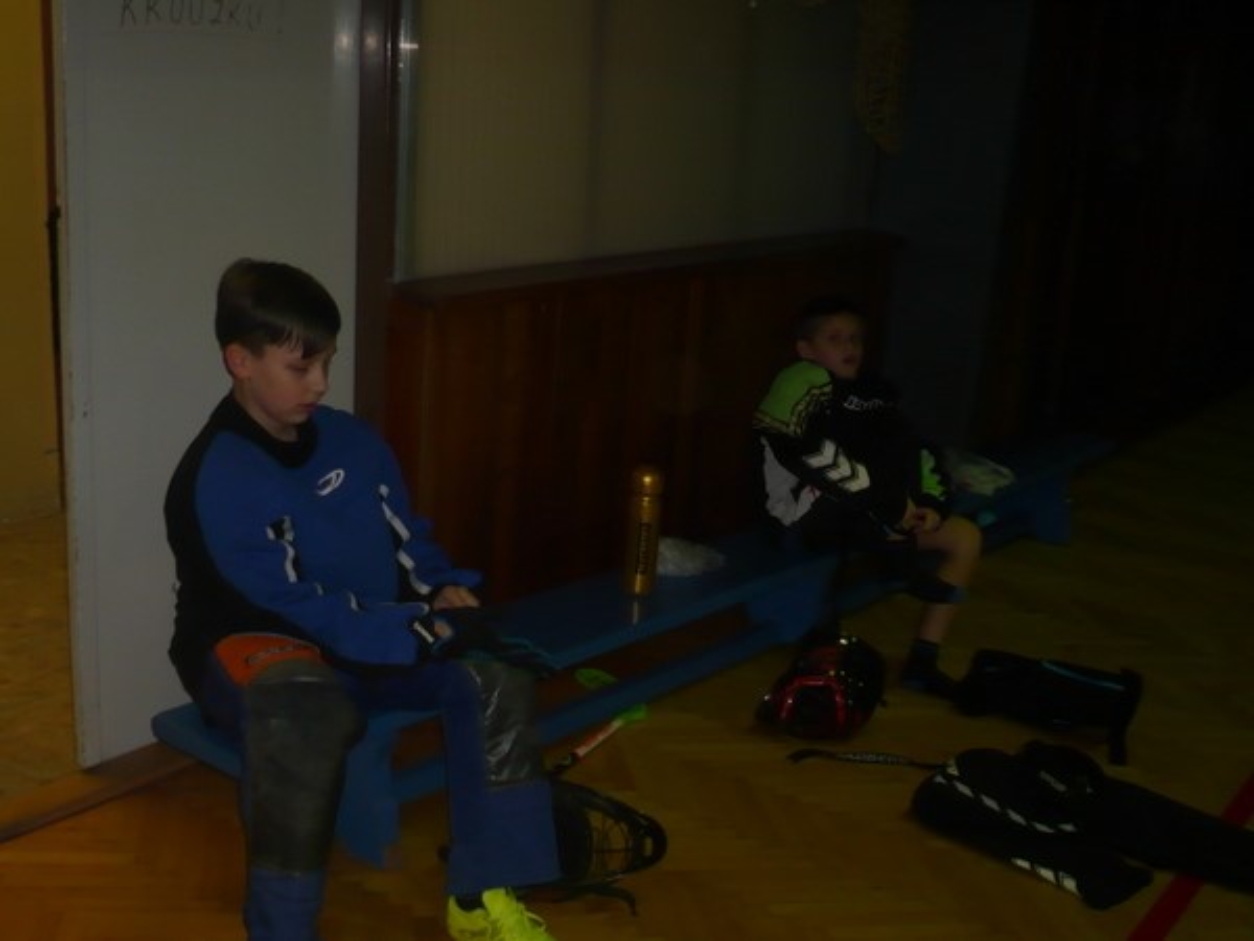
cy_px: 470
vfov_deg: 32.2
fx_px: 1630
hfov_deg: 42.1
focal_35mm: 45
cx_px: 627
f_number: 3.2
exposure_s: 1/30
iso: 100
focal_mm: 7.5
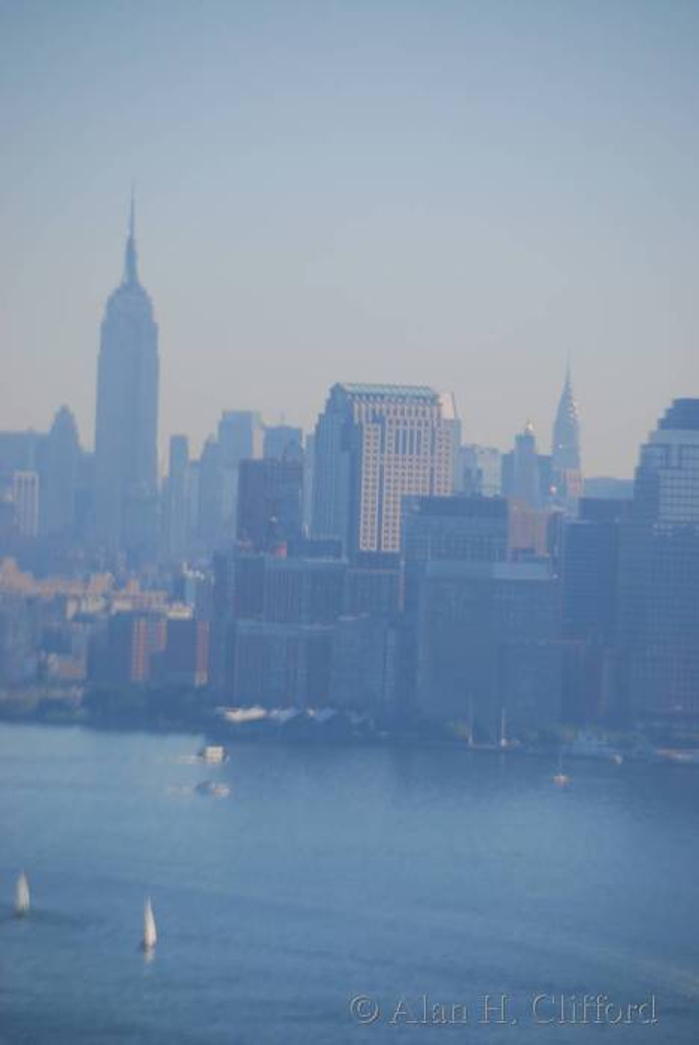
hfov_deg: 4.6
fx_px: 8720
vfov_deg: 6.9
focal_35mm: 300
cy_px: 522
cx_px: 350
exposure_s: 1/320
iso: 100
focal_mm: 200
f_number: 5.6
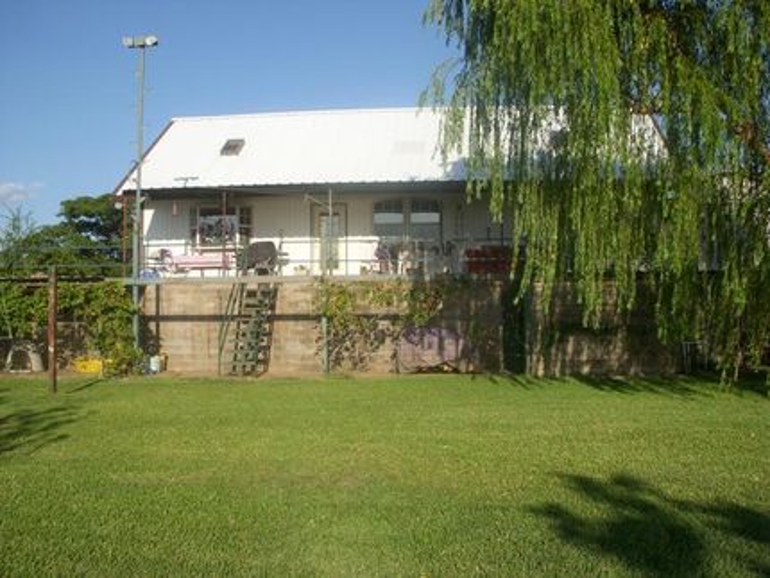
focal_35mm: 38
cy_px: 289
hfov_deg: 49.0
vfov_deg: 37.8
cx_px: 385
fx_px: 846
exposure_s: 1/320
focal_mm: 6.3
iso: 100
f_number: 6.6
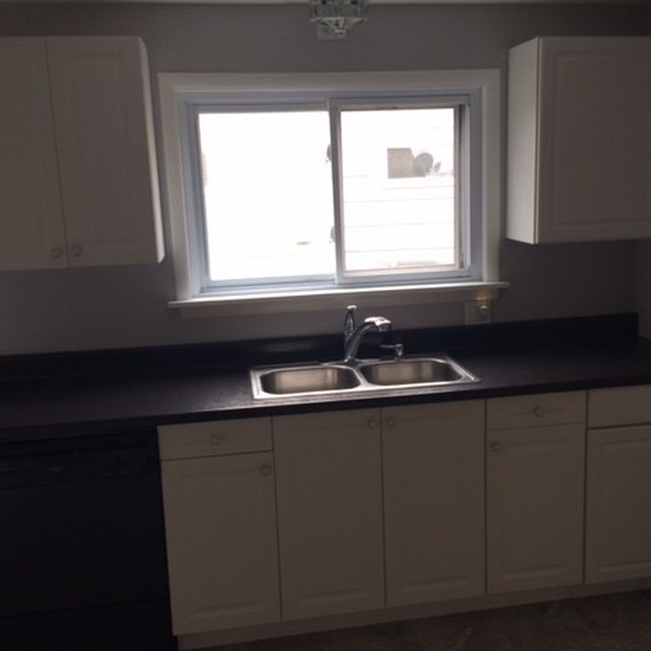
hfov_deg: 47.2
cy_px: 325
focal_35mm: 35
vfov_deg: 47.2
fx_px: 745
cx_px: 351
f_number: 2.2
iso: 40
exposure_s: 1/40
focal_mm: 4.15
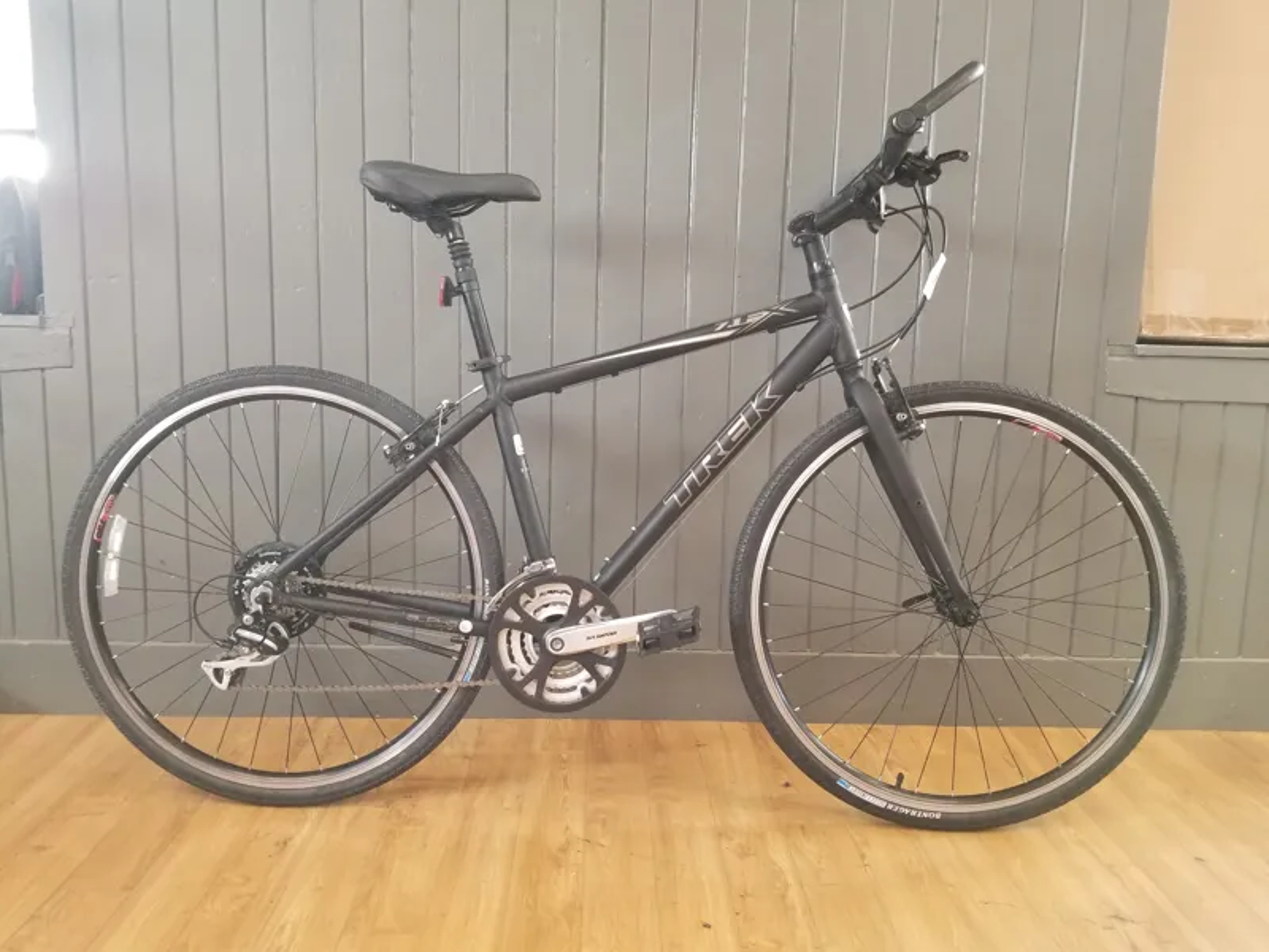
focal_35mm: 26
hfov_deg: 67.3
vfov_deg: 53.1
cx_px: 634
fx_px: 953
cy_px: 476
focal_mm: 4.25
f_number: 1.7
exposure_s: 1/30
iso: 160
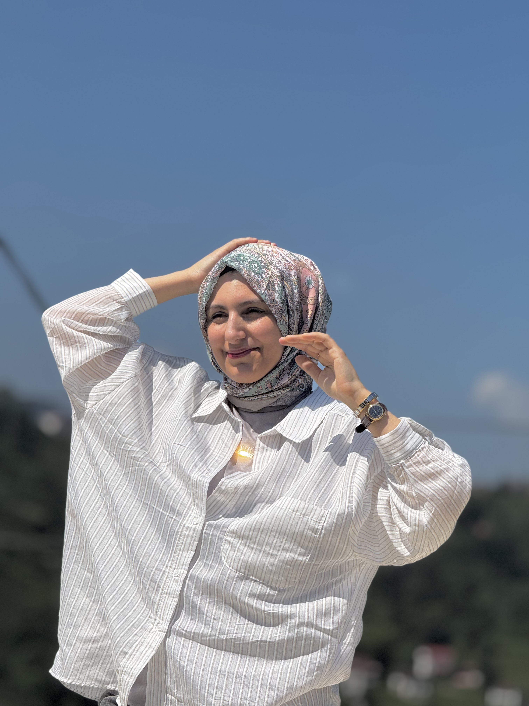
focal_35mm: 120
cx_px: 264
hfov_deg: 12.3
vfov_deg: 16.4
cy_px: 353
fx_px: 2445
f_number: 2.8
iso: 50
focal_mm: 15.66
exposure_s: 1/2611
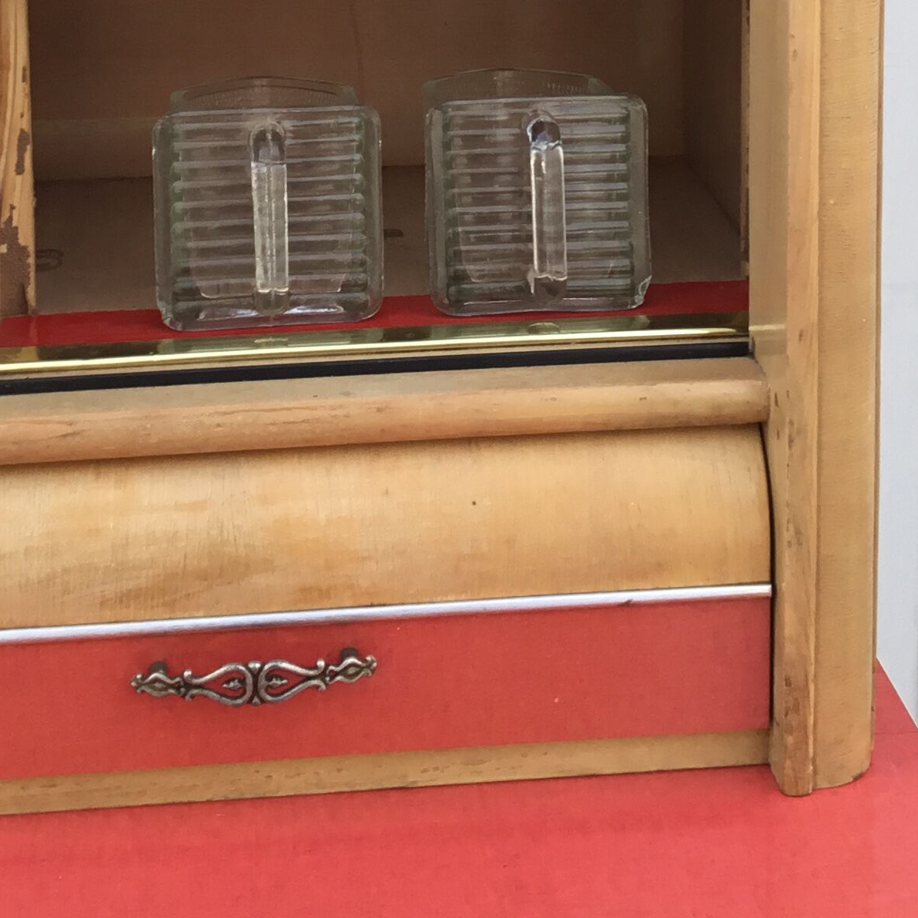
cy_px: -191
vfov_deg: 21.4
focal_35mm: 75
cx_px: 441
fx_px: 2250
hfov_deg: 23.1
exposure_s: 1/111
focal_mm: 3.3
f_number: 2.4
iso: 25
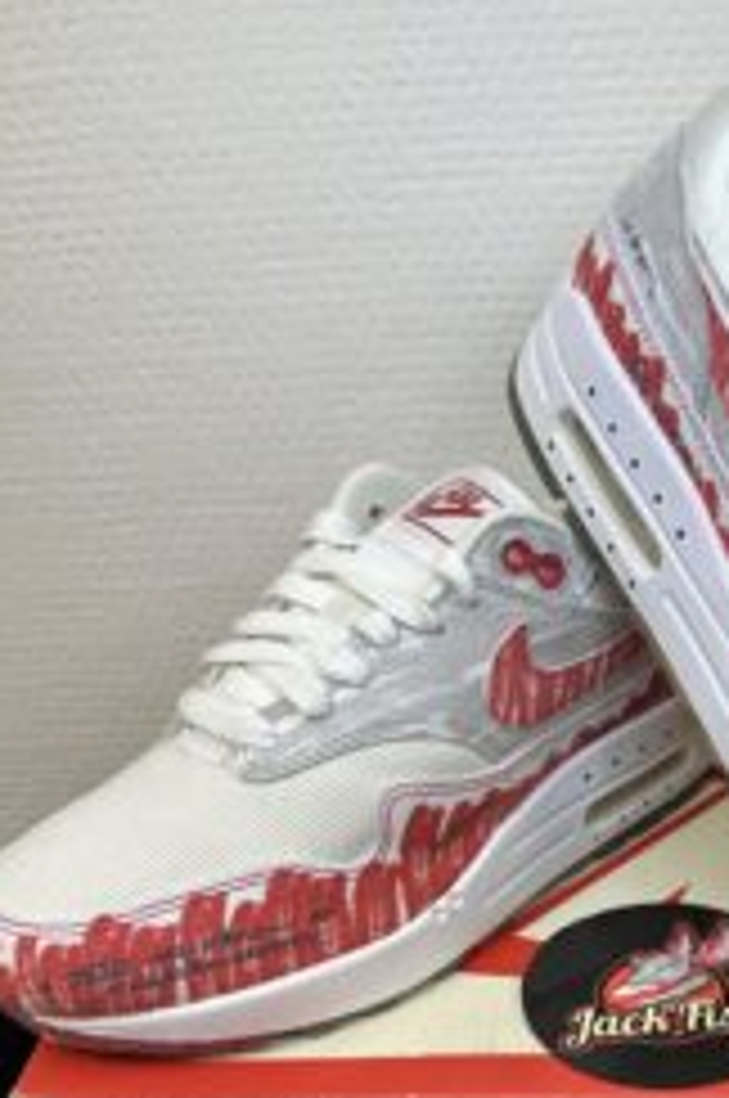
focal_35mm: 41
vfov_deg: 46.4
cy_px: 770
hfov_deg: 31.6
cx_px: 598
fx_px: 1249
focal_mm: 6.86
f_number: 1.78
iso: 50
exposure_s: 1/119
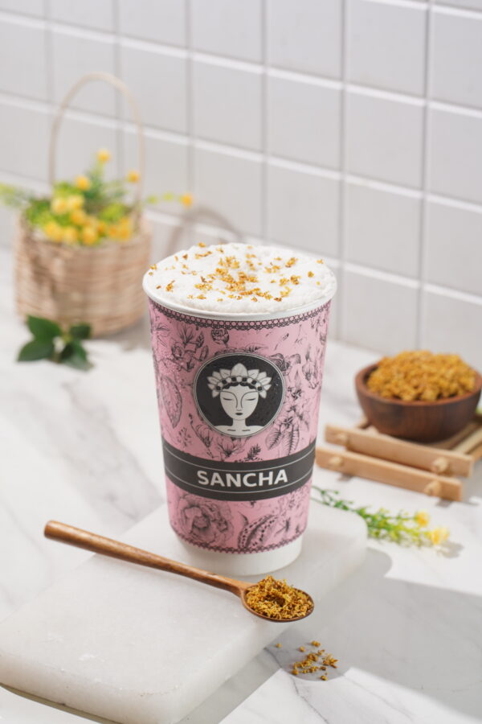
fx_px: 2008
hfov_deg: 13.7
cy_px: 362
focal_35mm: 100
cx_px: 241
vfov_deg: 20.4
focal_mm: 100
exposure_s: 1/125
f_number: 8
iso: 400
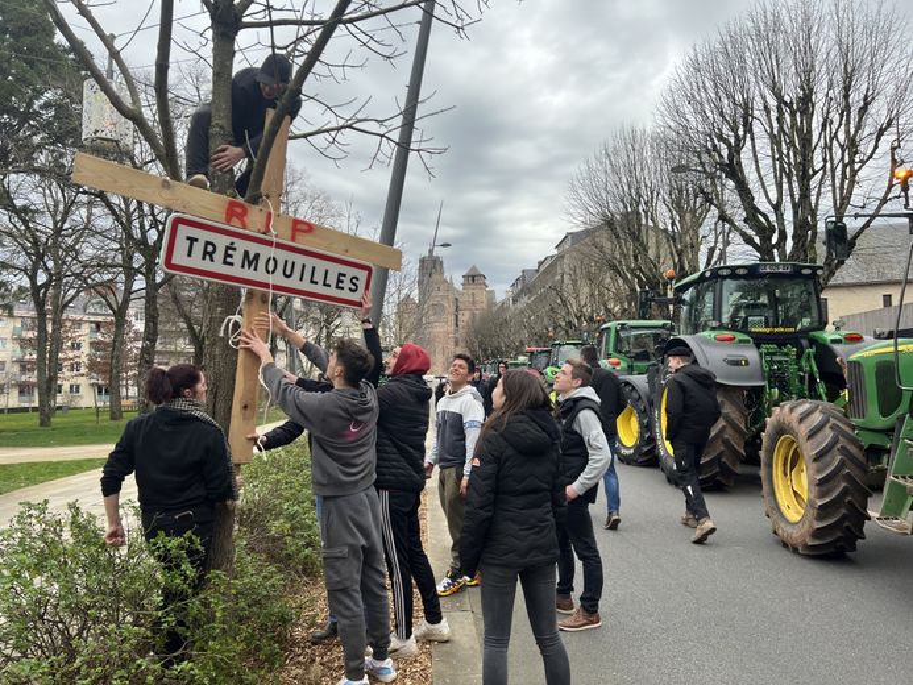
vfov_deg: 53.1
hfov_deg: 67.3
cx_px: 456
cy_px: 342
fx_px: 686
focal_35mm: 26
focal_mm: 5.7
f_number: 1.5
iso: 50
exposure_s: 1/346
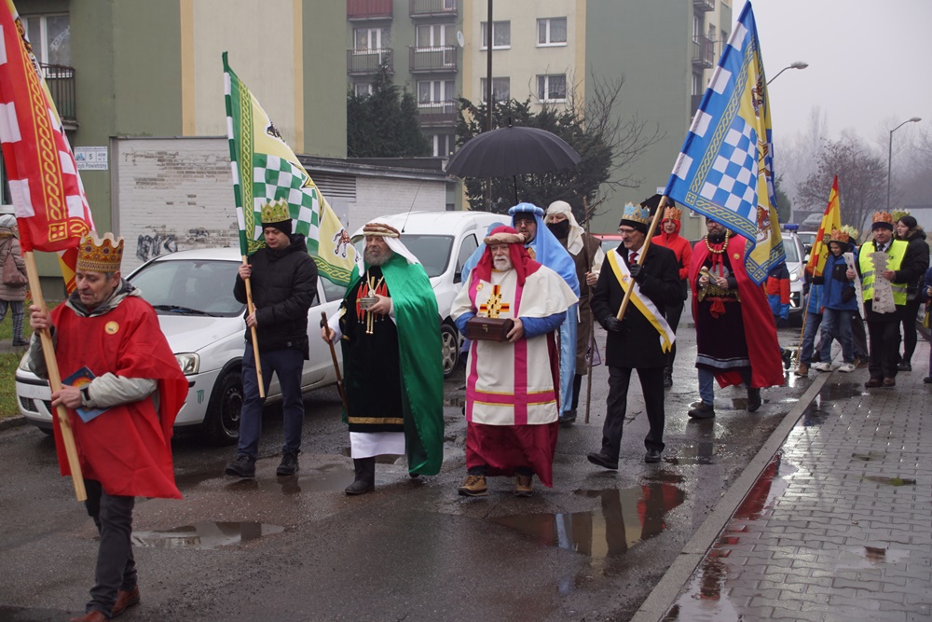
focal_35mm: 52
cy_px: 311
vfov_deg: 25.8
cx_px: 466
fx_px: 1359
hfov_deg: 37.8
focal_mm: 35
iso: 160
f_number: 4.5
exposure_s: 1/160
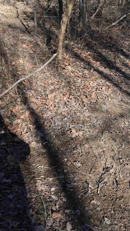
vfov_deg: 47.4
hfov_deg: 27.5
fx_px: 263
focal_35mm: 43
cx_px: 91
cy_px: 115
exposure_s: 1/250
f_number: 8
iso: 220
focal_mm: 18
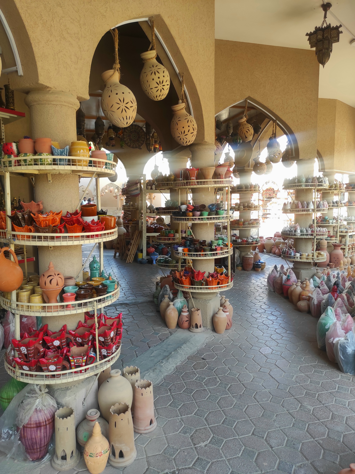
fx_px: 342
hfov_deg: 54.8
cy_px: 237
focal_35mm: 25
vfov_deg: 69.4
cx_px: 178
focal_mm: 5.43
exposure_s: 1/103
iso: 100
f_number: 1.89
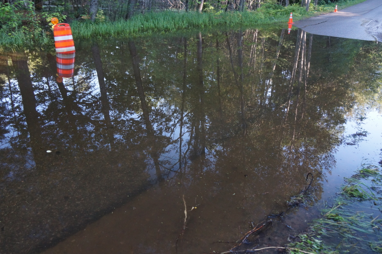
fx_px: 318
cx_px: 200
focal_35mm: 30
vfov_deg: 43.5
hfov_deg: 61.9
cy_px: 118
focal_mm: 18
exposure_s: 1/60
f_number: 4
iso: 1000
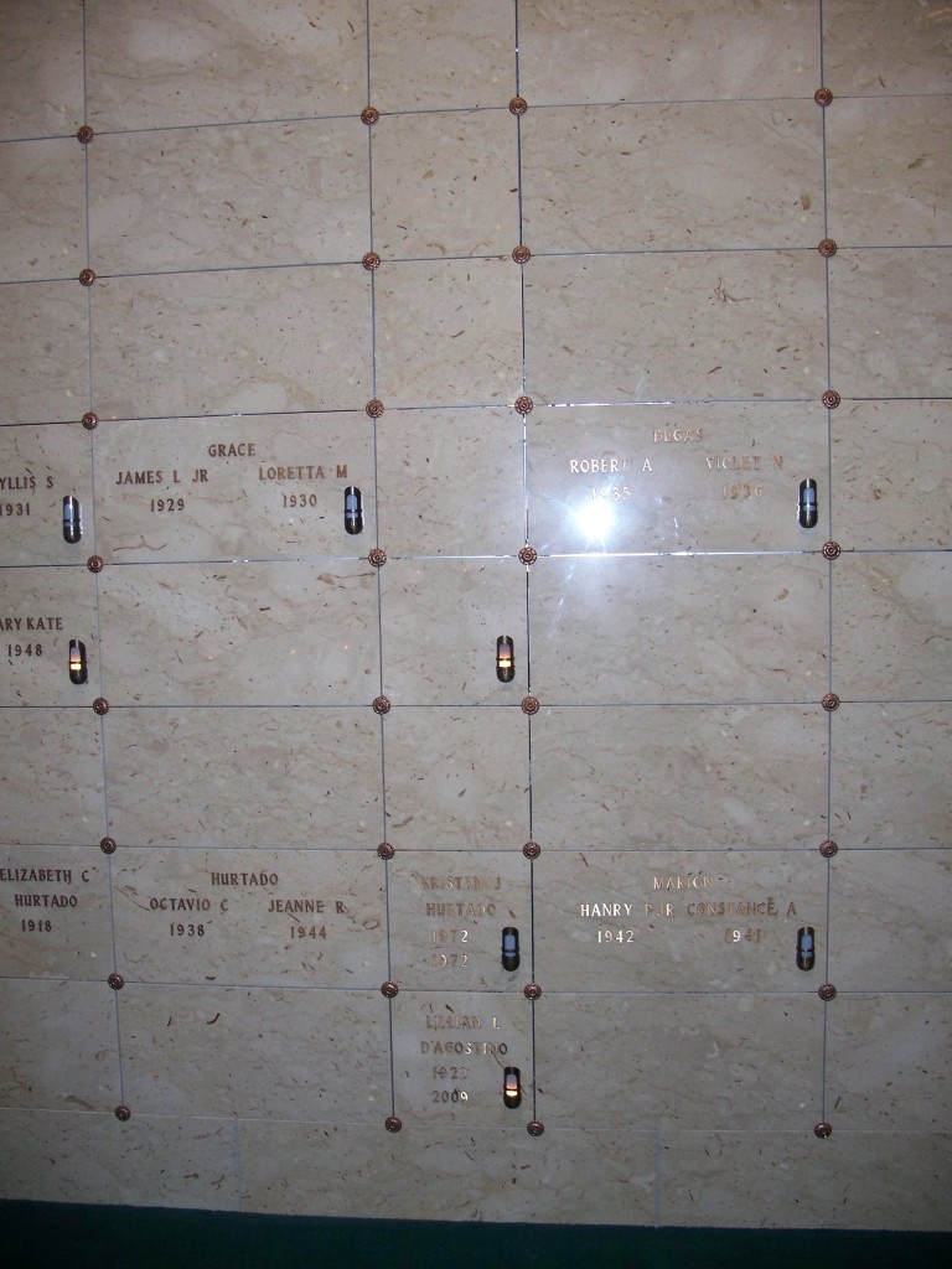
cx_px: 476
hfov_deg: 38.7
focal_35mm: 37
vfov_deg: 50.1
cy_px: 634
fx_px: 1357
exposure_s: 1/60
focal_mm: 7.8
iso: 200
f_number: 2.8
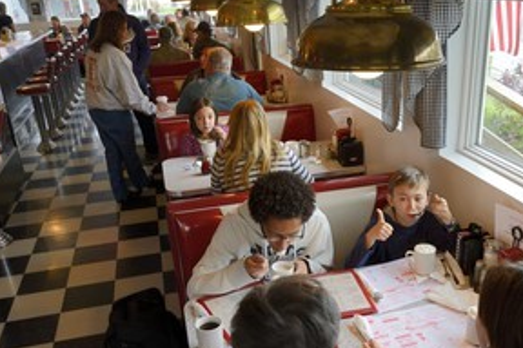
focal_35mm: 35
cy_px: 236
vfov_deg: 37.4
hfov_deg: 53.7
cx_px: 334
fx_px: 508
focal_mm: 24
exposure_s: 1/40
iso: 800
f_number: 8
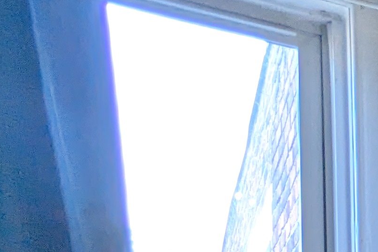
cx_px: 917
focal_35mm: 85
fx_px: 892
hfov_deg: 14.7
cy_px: 498
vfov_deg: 13.7
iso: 189
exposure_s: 1/120
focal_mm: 2.35
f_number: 2.2
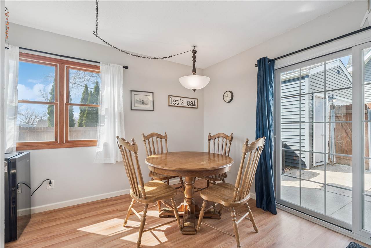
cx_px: 186
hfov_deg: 96.7
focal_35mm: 16
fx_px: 165
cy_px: 124
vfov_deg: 73.7
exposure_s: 1/20
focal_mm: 16
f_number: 10
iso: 400
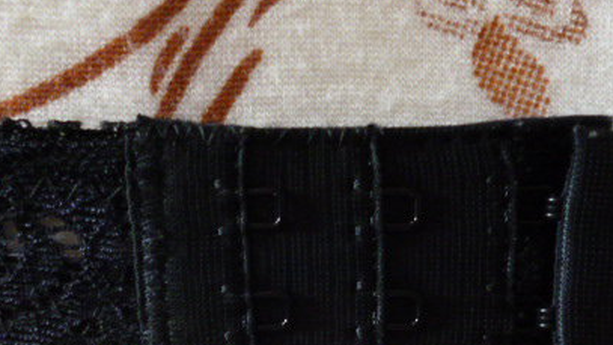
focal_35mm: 48
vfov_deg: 24.1
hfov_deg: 42.6
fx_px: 780
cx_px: 380
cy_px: 319
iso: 800
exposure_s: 1/30
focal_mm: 5
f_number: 3.1
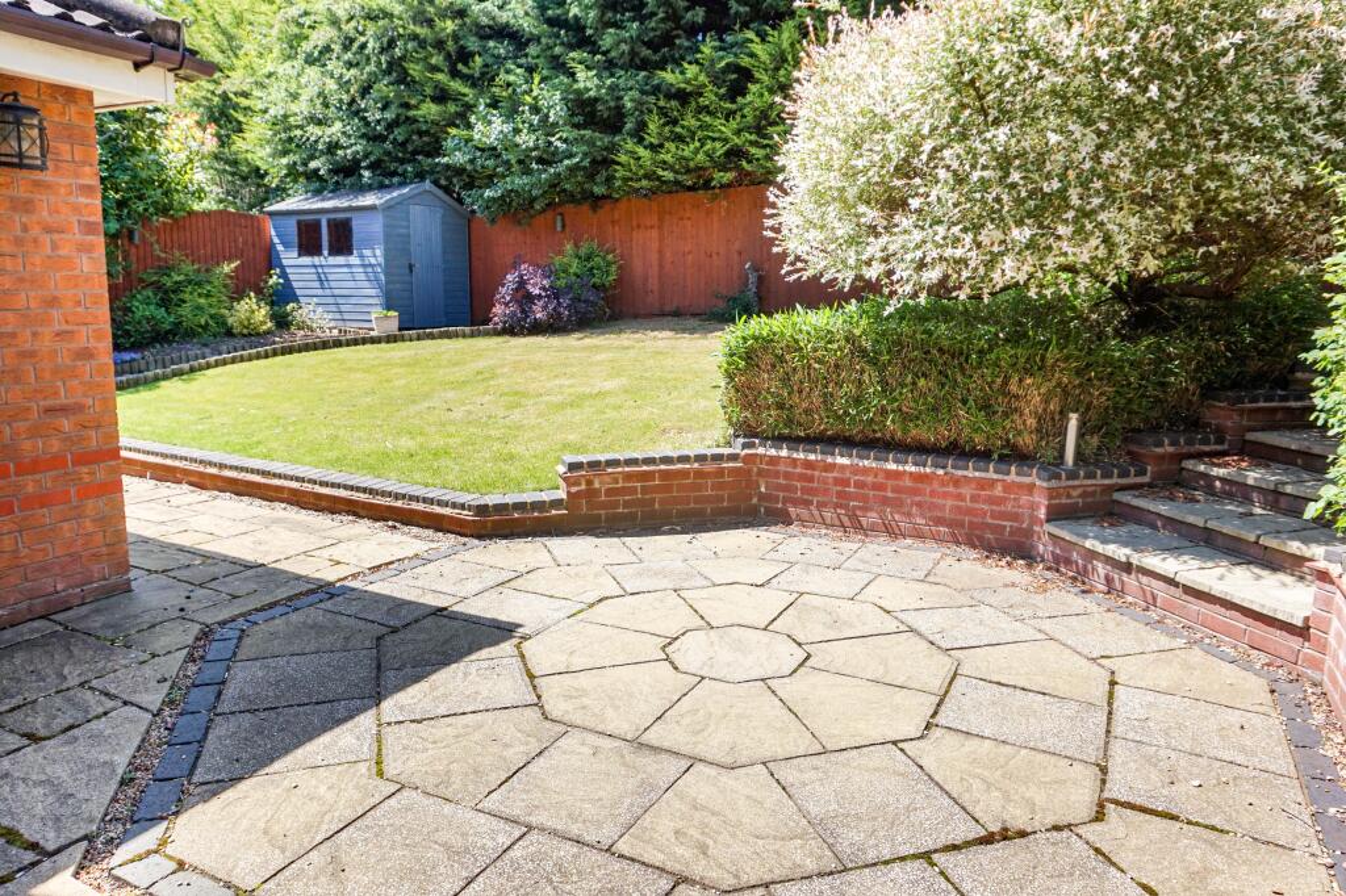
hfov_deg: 73.8
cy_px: 448
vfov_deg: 53.1
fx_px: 897
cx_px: 673
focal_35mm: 24
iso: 100
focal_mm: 16
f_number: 5.6
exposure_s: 1/200
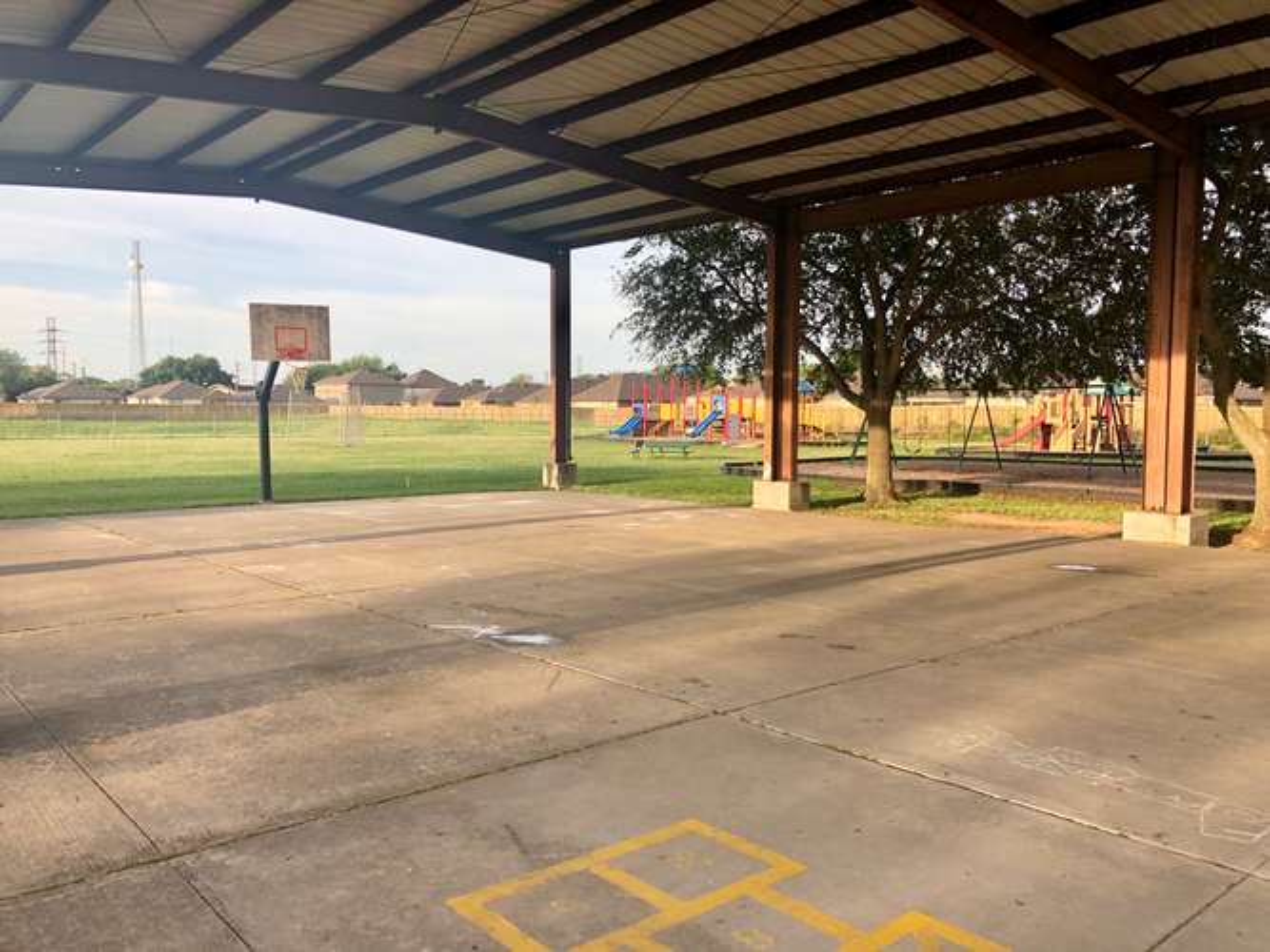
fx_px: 1027
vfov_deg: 49.7
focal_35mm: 28
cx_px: 635
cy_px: 476
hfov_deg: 63.5
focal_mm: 4
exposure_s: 1/466
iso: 20
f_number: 1.8
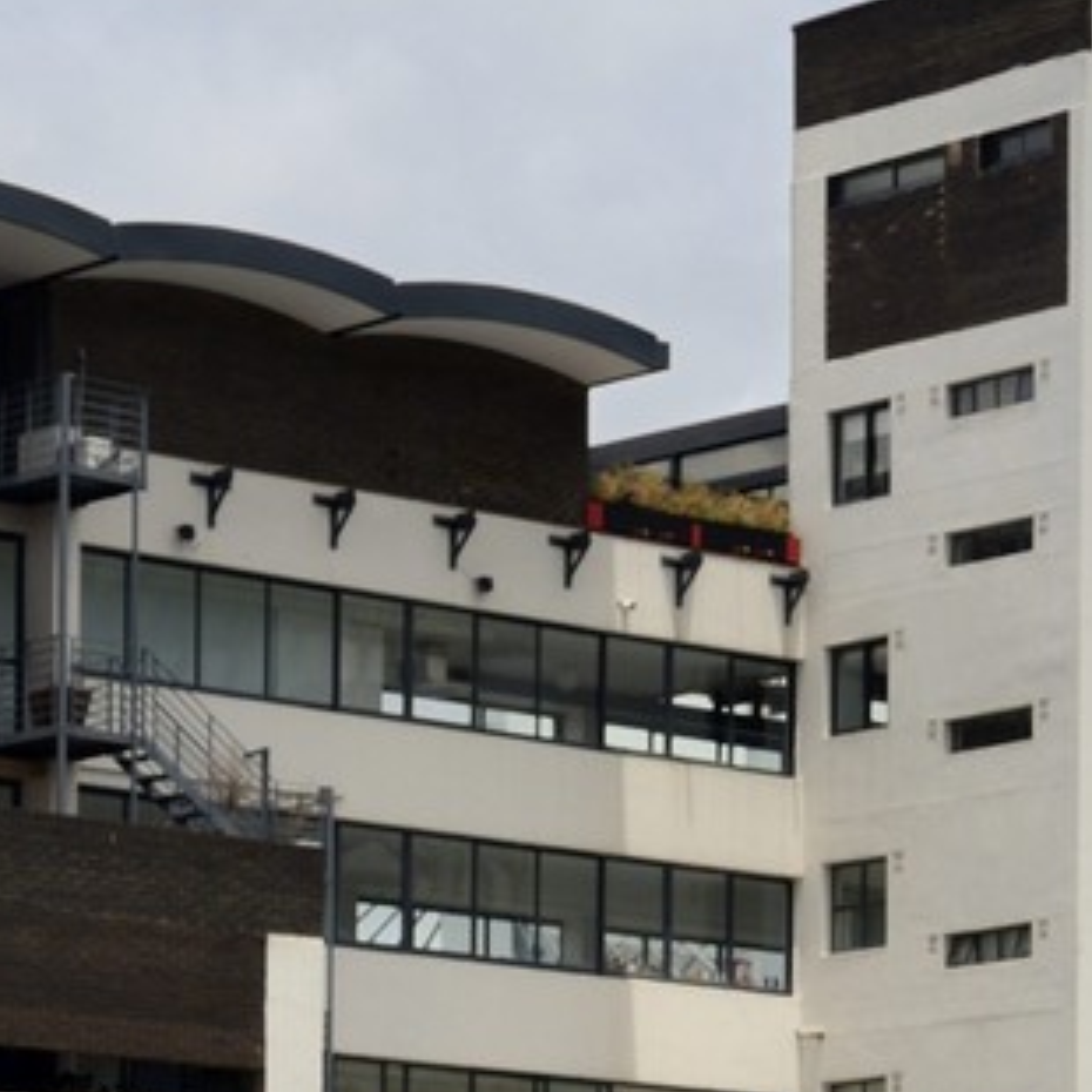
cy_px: 1606
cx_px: 2550
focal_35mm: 158
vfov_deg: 10.7
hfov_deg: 9.8
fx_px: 5639
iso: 200
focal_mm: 36
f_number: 11
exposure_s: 1/400
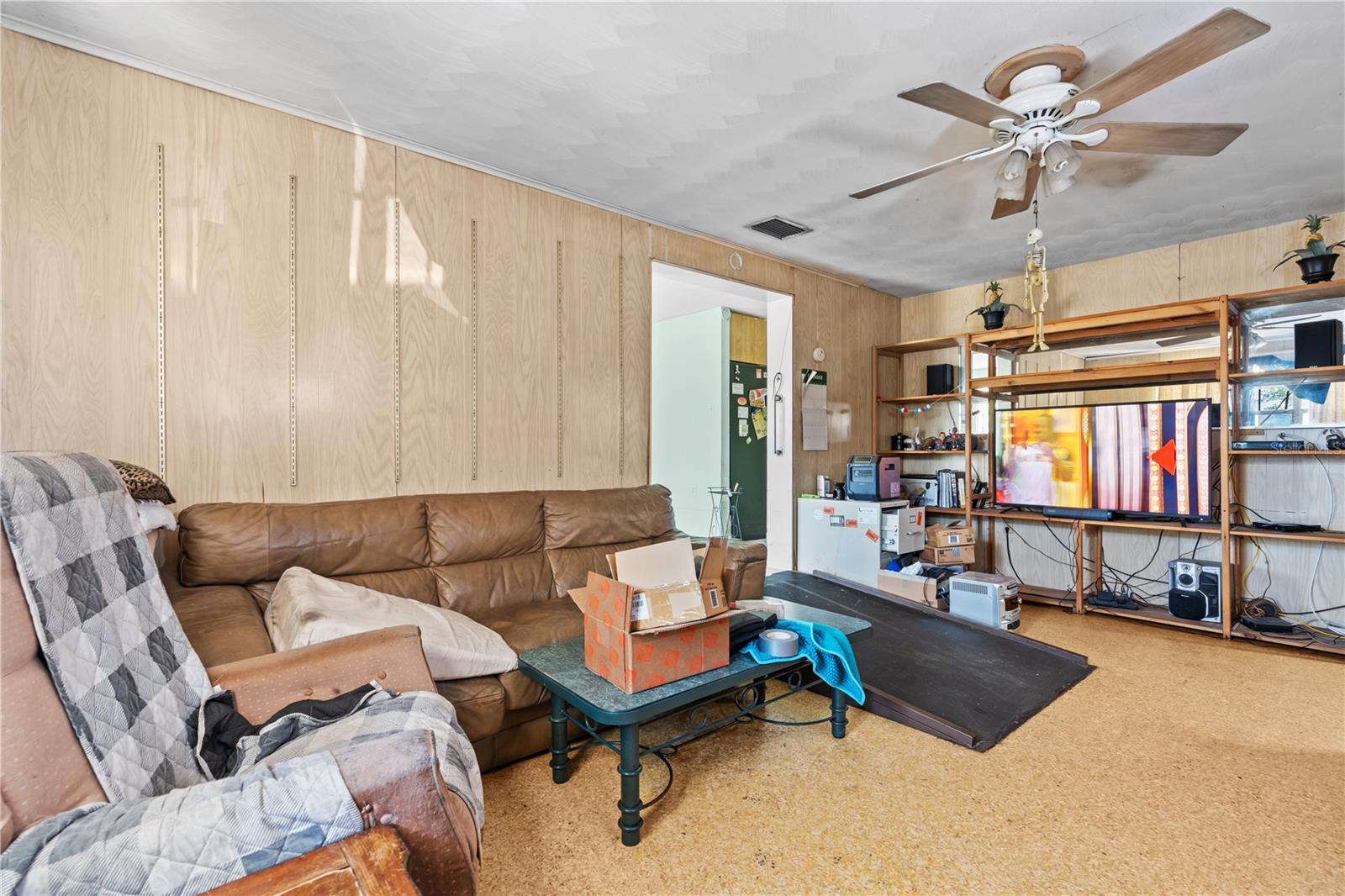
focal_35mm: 16
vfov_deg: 73.7
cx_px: 672
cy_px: 448
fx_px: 598
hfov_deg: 96.7
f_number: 8
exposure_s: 2.5
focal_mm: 16
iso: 250
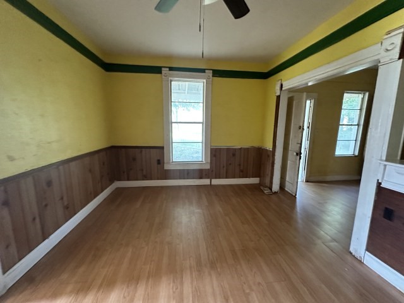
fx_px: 163
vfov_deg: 85.7
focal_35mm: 14
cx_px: 202
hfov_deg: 102.1
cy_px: 152
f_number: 2.2
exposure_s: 1/60
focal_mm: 2.22
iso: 400
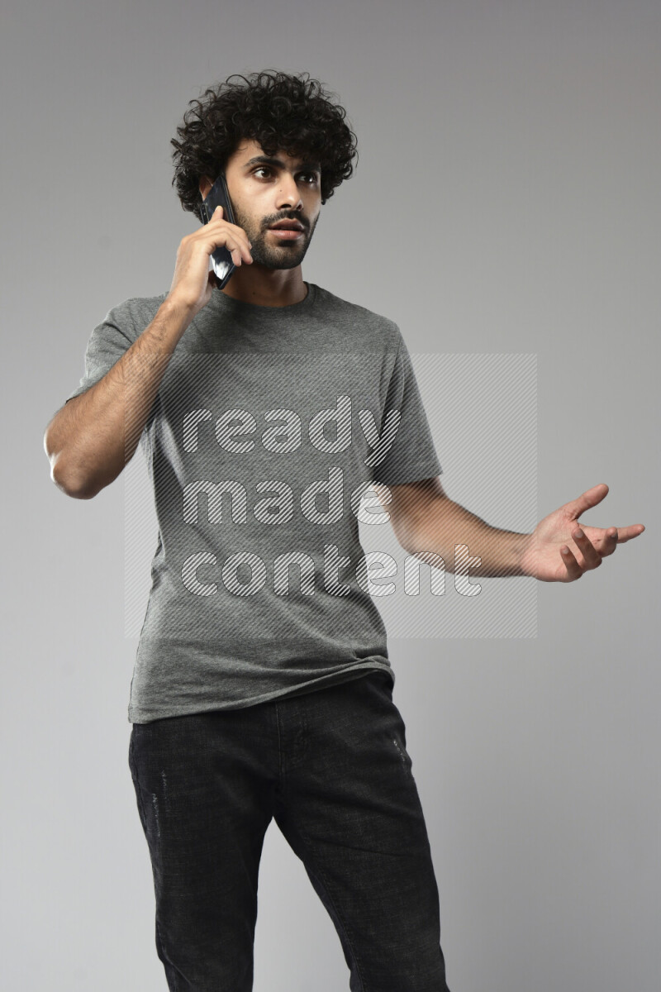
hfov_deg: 24.2
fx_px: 1542
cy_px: 496
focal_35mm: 56
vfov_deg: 35.6
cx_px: 330
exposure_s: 1/125
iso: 400
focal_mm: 56
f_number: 6.3
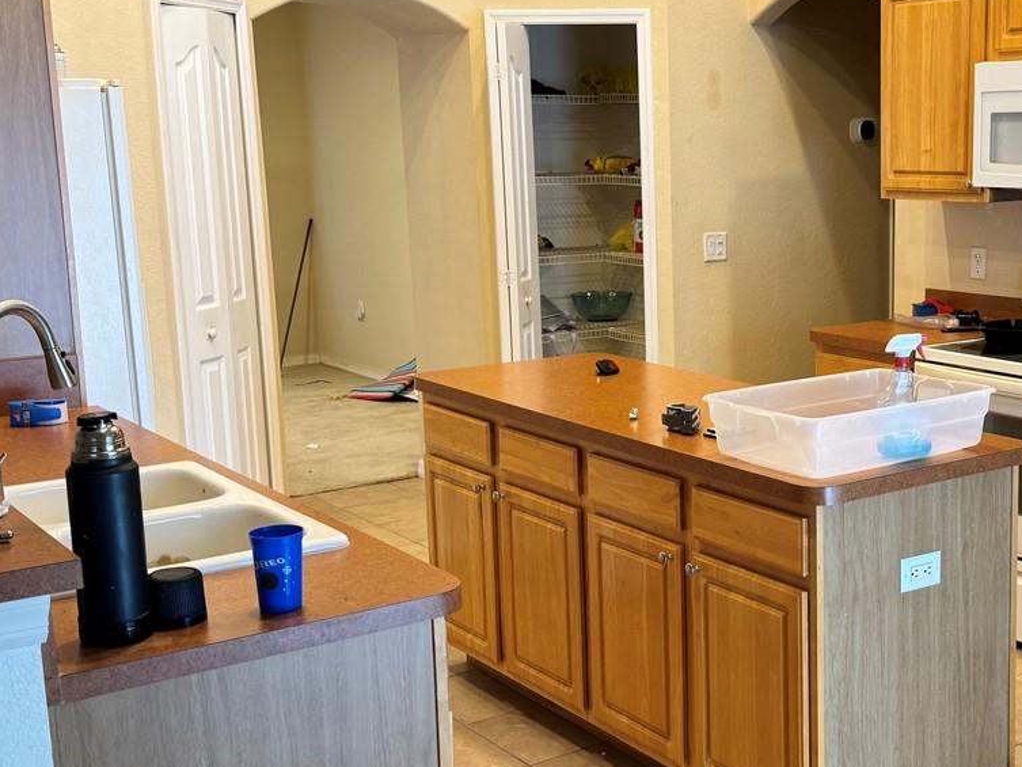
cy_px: 407
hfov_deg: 36.7
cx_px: 759
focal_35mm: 51
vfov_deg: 28.6
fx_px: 1506
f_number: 1.78
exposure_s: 1/60
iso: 160
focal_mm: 6.76
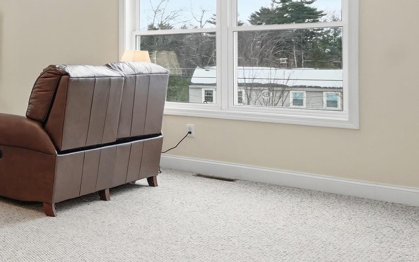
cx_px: -104
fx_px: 495
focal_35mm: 43
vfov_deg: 29.2
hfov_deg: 34.7
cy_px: 67
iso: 800
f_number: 7.1
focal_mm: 11
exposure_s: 1/640
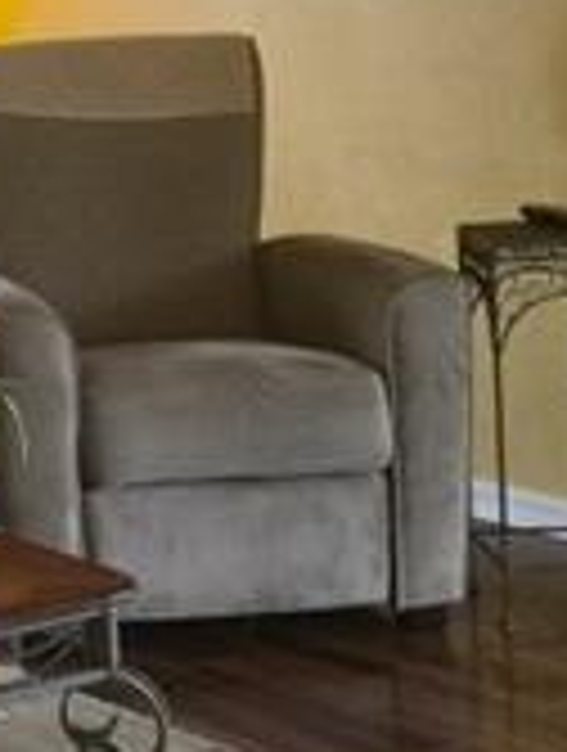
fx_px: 2894
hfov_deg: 10.3
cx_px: -567
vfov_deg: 14.7
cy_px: 86
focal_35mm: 133
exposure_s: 1/15
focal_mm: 4.15
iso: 32
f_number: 2.2
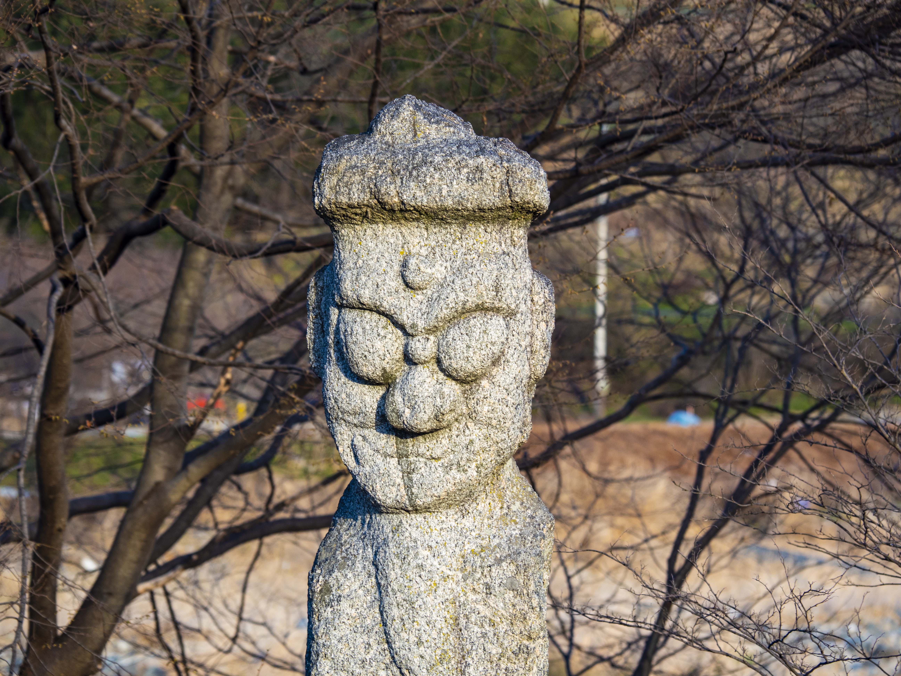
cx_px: 450
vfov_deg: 7.4
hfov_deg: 9.9
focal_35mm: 200
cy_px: 338
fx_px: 5206
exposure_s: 1/250
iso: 200
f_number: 4.5
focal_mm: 100
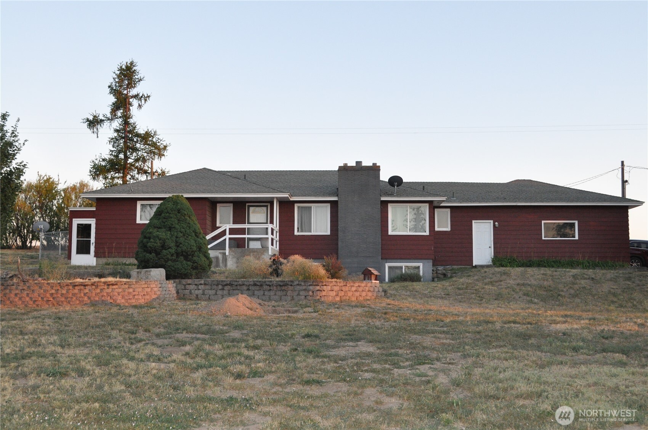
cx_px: 324
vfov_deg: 31.8
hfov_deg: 46.4
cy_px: 215
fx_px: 755
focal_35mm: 42
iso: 1600
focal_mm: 28
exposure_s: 1/200
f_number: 8
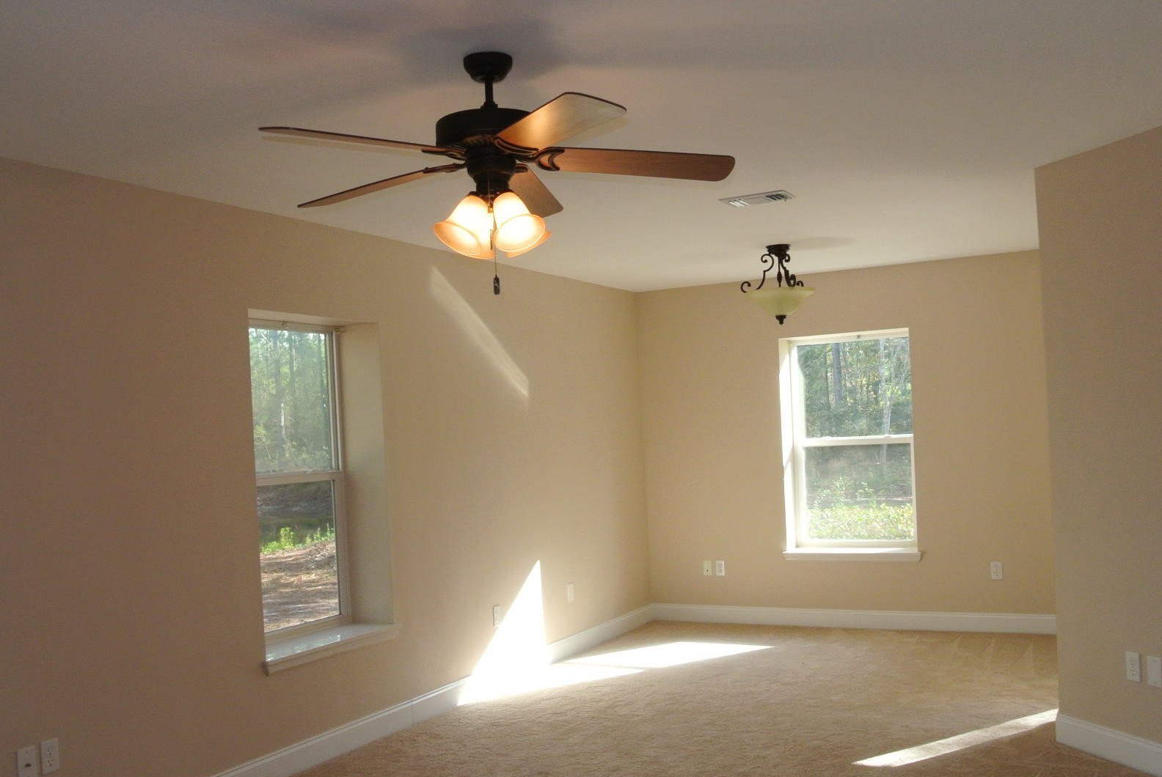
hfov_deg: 57.2
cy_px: 422
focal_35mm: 33
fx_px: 1066
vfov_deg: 40.0
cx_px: 569
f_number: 9
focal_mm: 10
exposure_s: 1/60
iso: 400
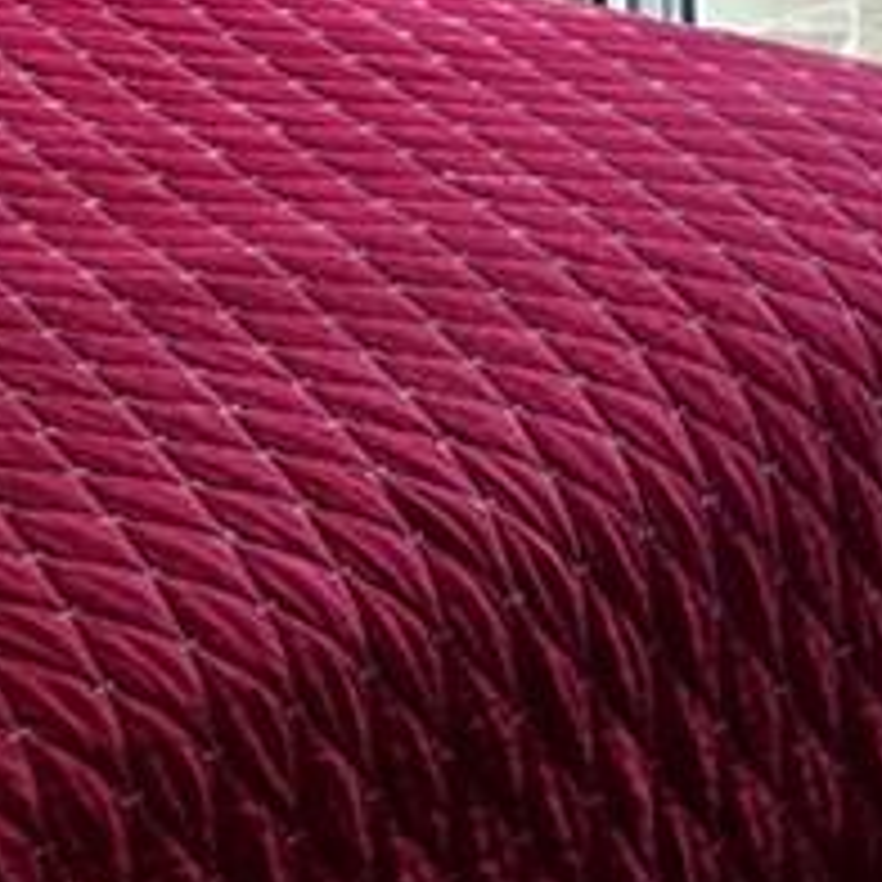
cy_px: -711
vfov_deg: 10.0
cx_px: 396
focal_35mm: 166
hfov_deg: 10.5
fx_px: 4785
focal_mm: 5.4
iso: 50
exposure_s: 1/180
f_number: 1.8
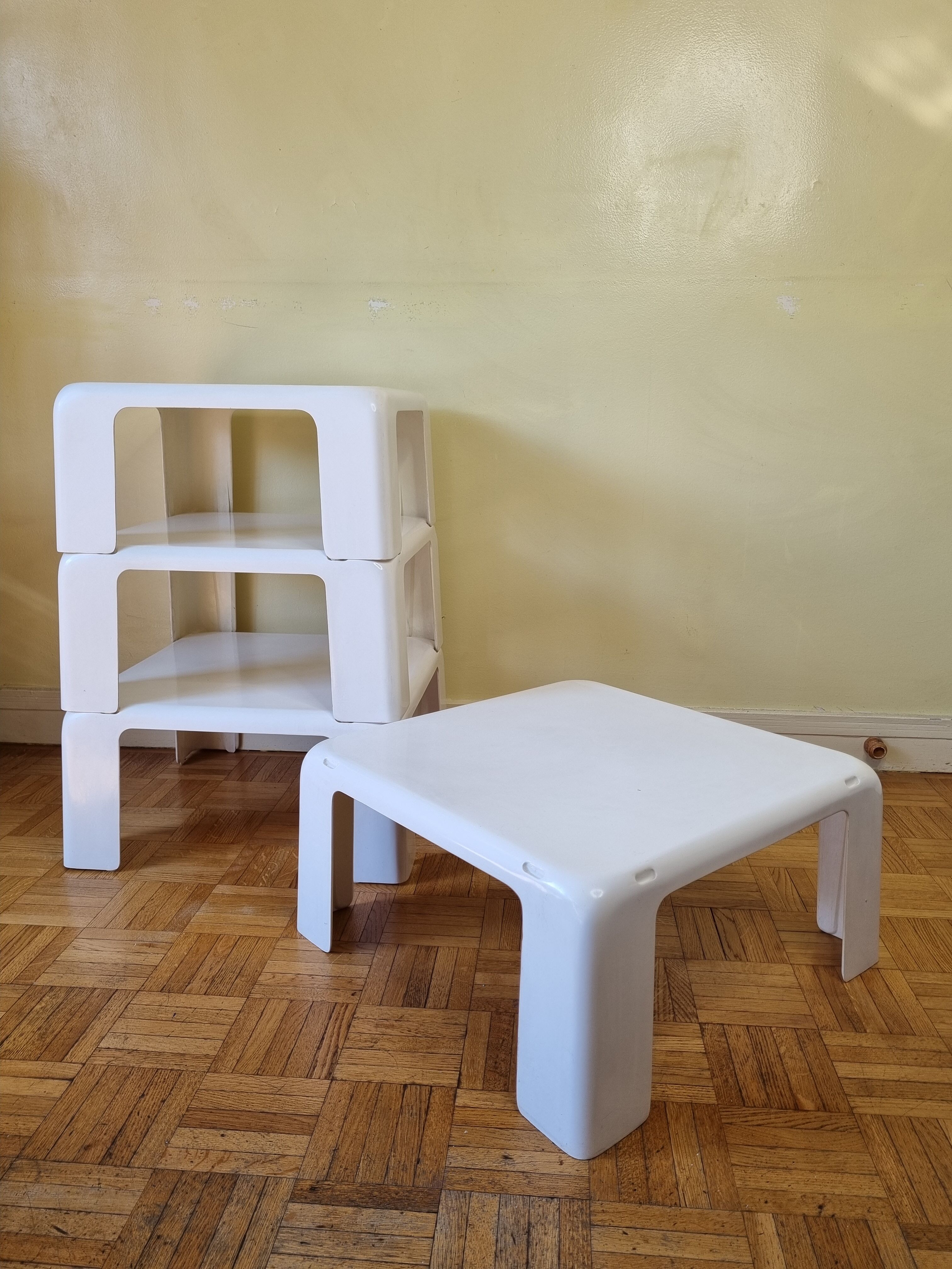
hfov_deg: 53.1
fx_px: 953
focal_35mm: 26
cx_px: 476
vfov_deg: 67.3
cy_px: 634
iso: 50
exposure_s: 1/127
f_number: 1.8
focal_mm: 5.4
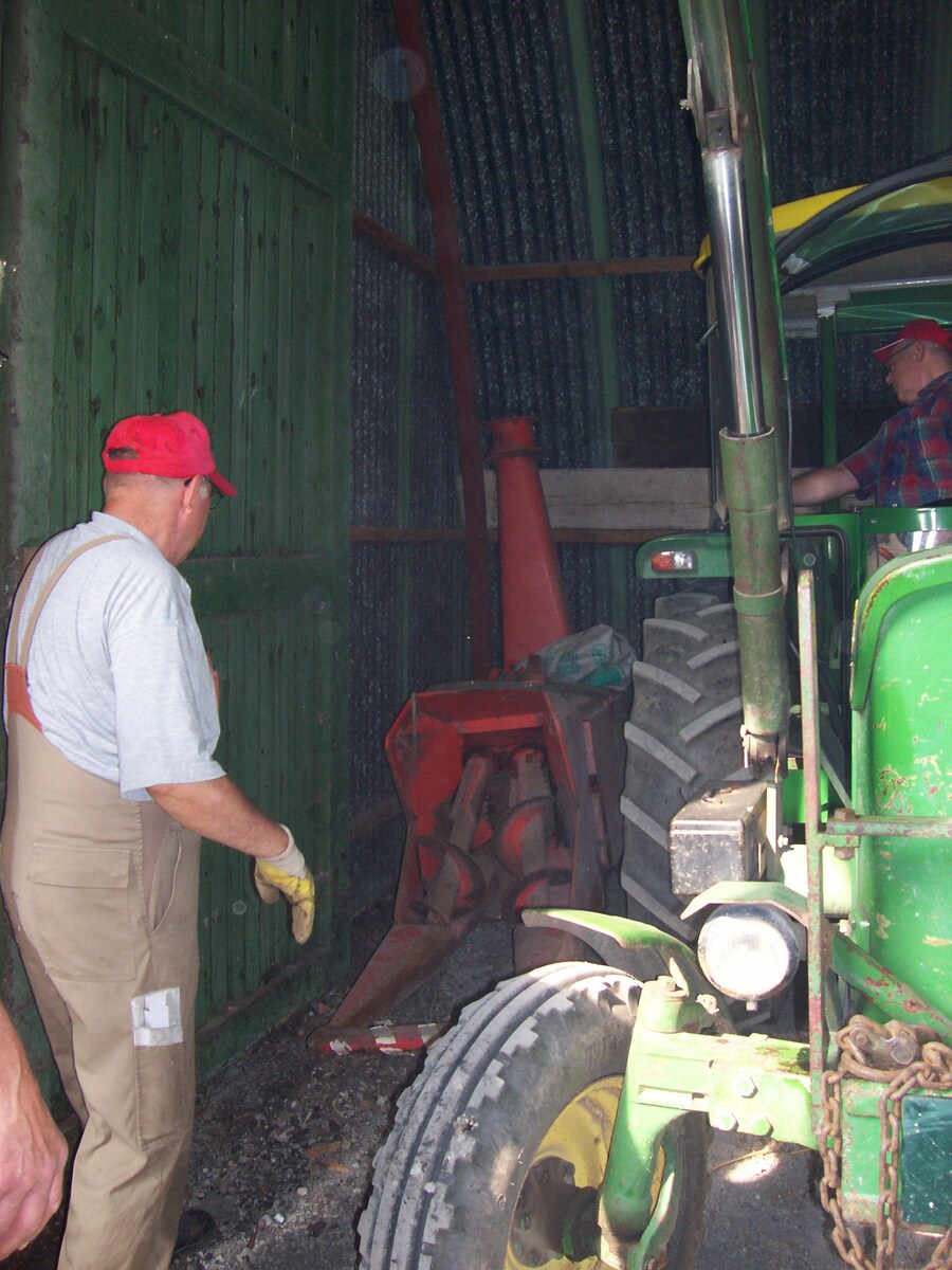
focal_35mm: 34
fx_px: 1247
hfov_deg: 41.8
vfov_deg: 54.0
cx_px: 476
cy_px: 635
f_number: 2.7
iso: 140
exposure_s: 1/112
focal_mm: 5.6
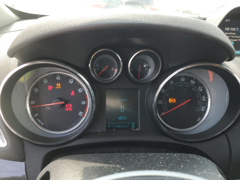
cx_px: 120
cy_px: 90
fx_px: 180
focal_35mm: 26
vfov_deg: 53.1
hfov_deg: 67.3
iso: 50
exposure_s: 1/156
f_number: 1.5
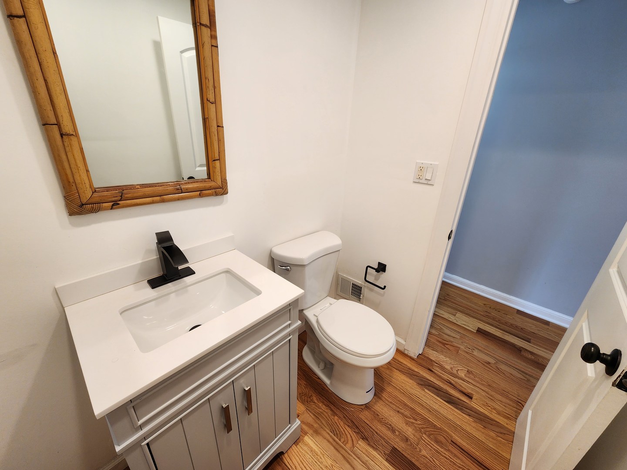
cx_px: 314
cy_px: 235
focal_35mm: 13
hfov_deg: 106.2
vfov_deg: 89.9
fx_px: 235
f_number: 2.2
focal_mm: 2.2
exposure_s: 1/60
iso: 100
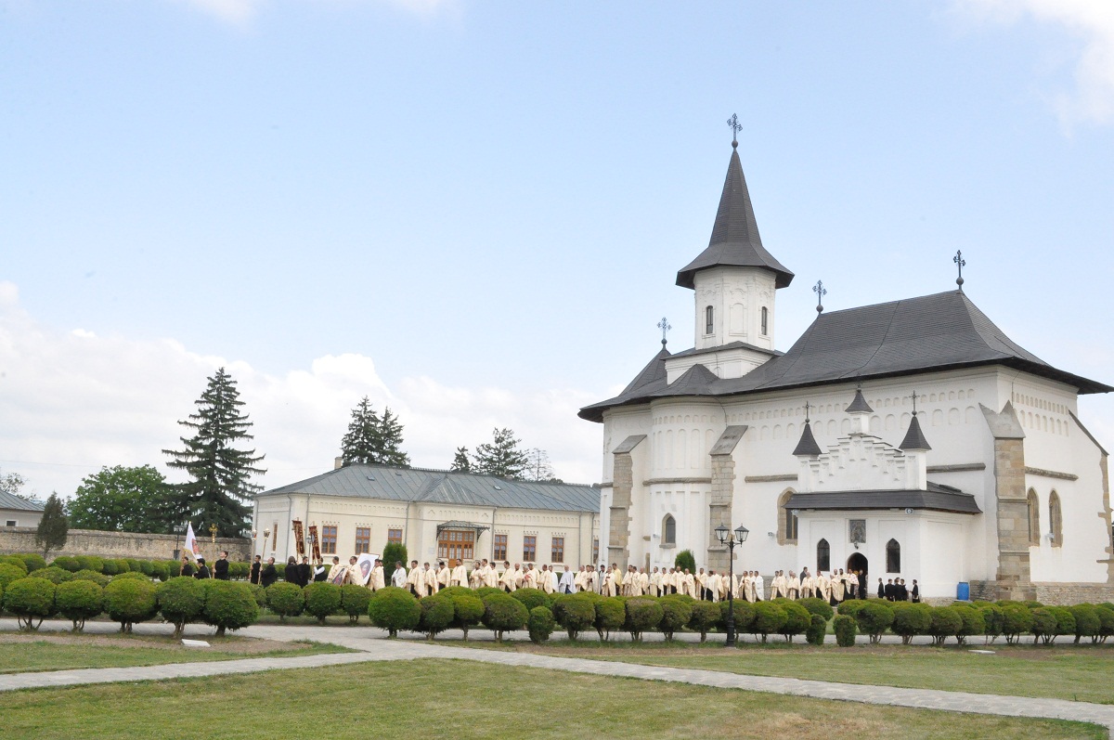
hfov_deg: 53.2
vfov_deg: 36.8
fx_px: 1113
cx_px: 557
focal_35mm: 36
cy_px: 370
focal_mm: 24
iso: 3200
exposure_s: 1/250
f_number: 22
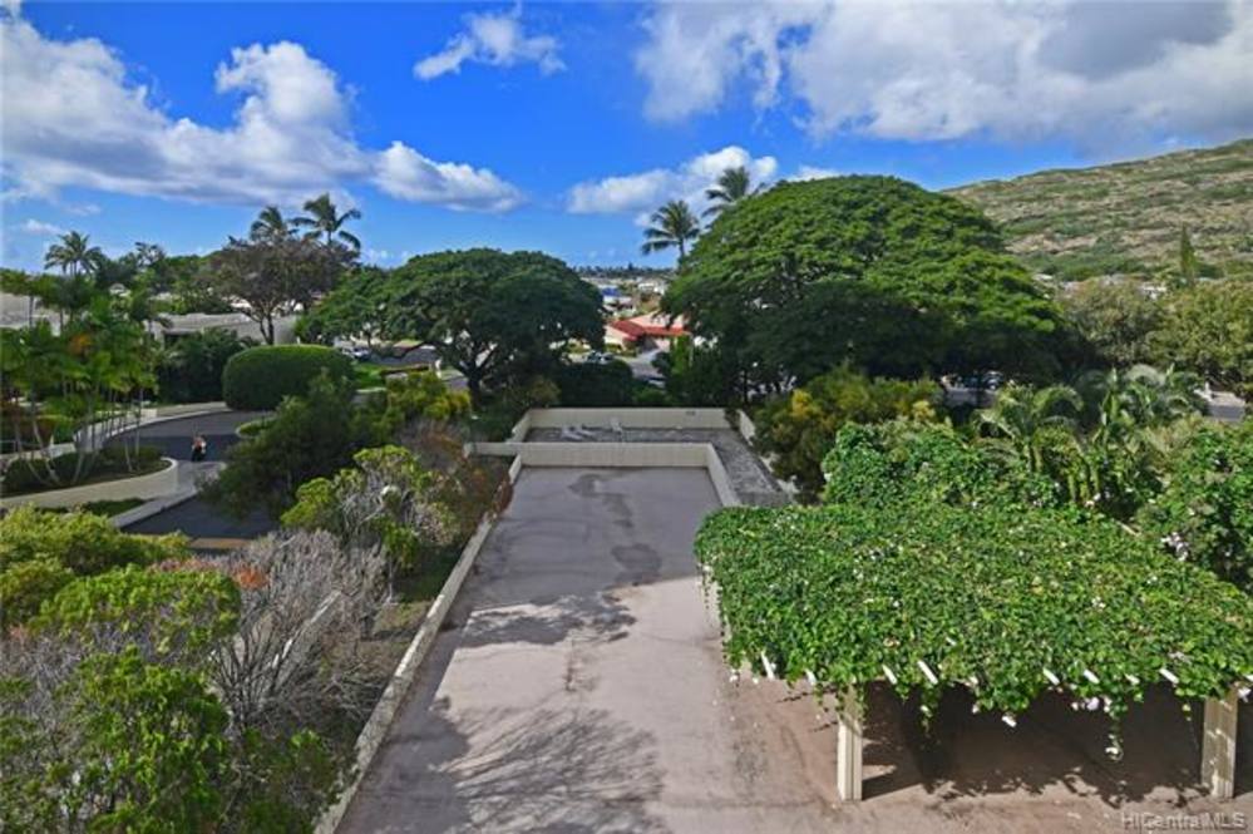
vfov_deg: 73.7
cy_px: 417
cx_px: 626
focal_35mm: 16
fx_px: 557
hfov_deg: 96.8
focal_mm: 11
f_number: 8
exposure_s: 1/250
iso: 100
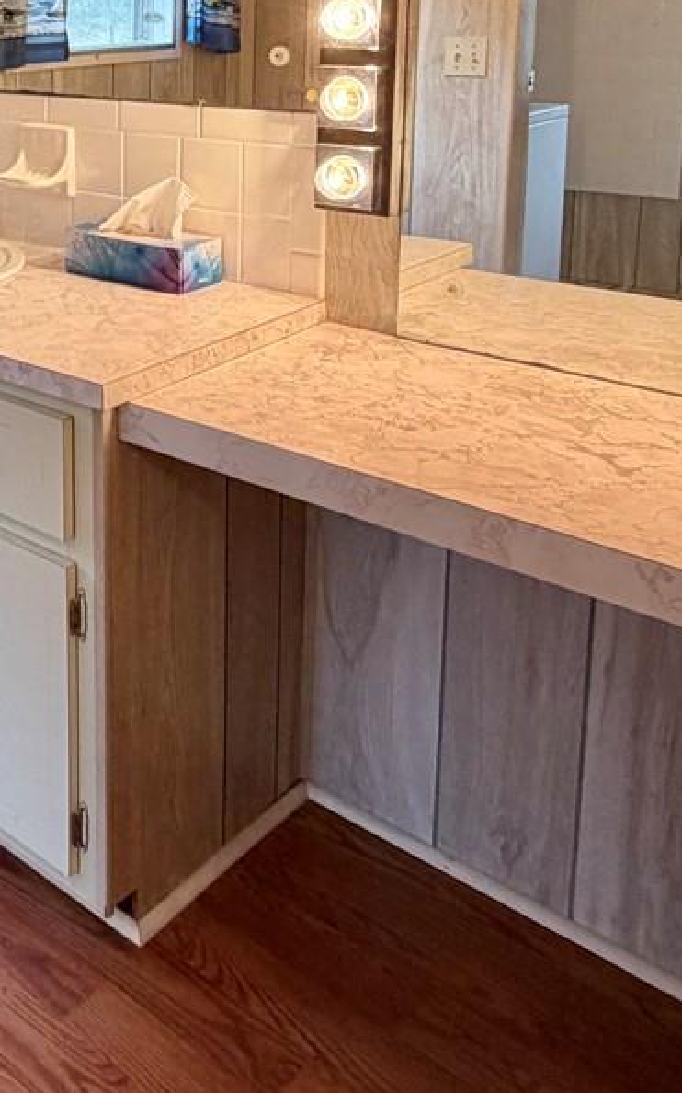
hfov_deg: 28.0
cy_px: 182
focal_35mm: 40
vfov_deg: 46.1
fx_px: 1190
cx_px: -132
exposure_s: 1/60
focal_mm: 2.22
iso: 160
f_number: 2.2
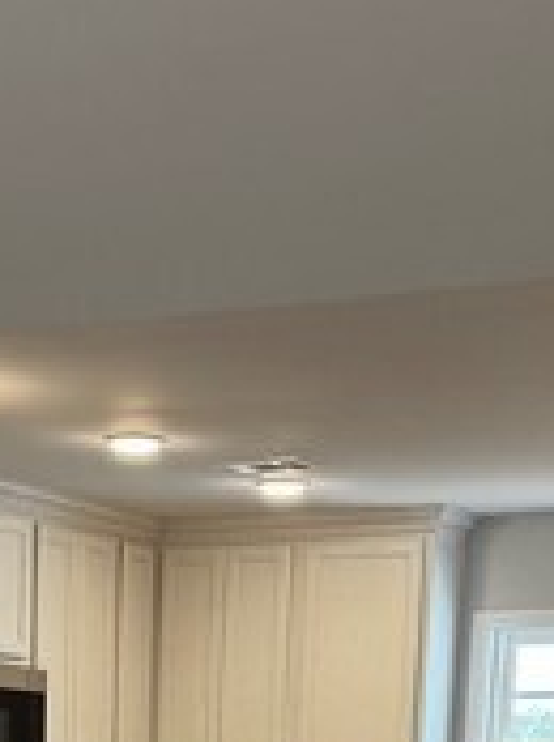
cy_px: 1215
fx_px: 2267
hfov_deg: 13.8
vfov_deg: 16.4
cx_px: 85
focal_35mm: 106
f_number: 1.78
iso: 125
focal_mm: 6.76
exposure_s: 1/120
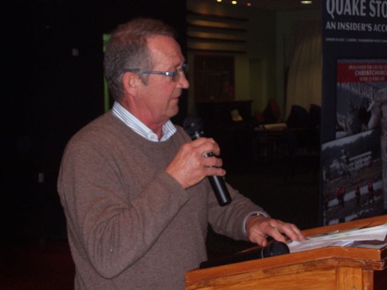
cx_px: 194
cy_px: 145
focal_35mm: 87
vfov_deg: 17.0
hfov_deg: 22.5
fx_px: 973
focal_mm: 14.3
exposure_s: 1/90
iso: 200
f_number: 4.3
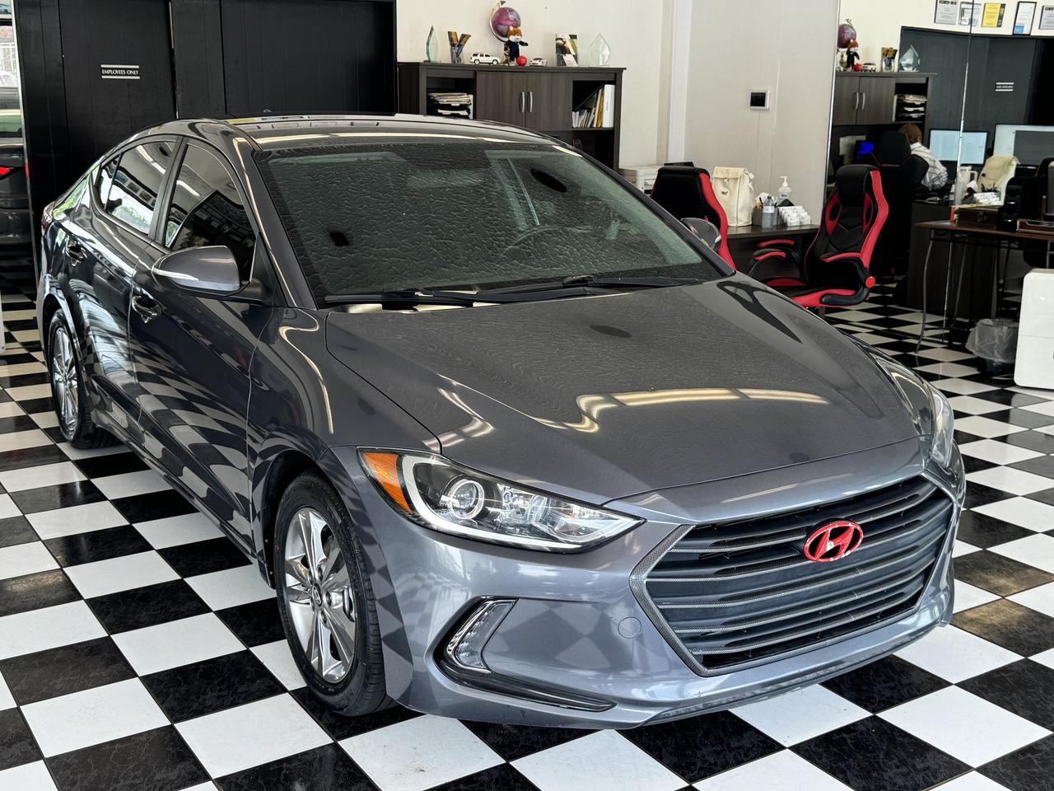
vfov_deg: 36.0
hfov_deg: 46.8
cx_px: 527
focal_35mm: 40
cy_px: 396
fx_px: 1218
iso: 64
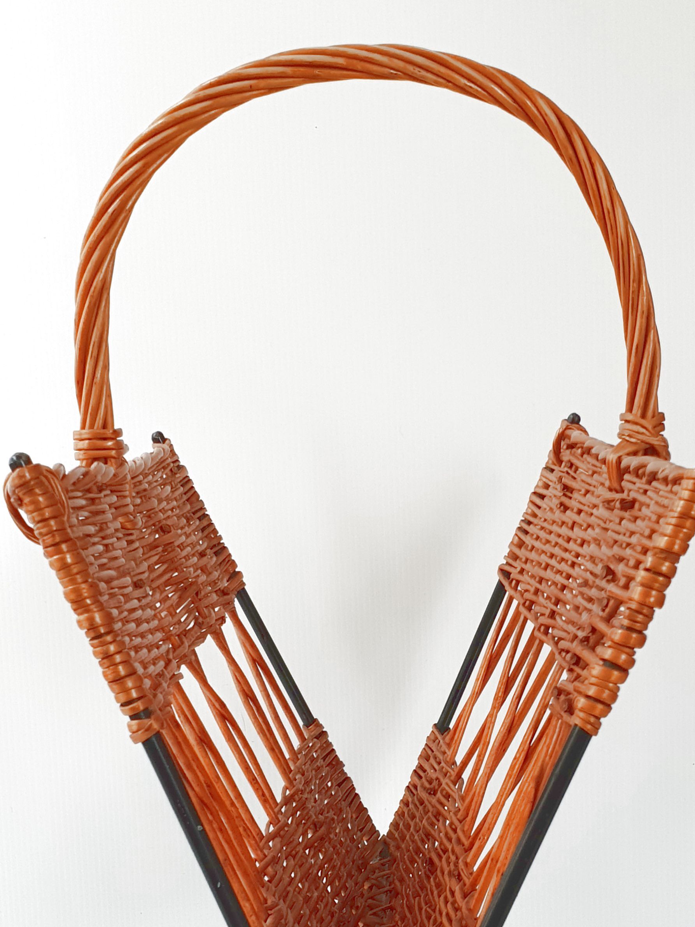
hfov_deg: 32.8
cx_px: 389
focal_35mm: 44
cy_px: 775
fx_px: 1178
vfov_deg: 40.7
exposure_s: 1/100
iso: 80
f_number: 2.4
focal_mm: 4.3
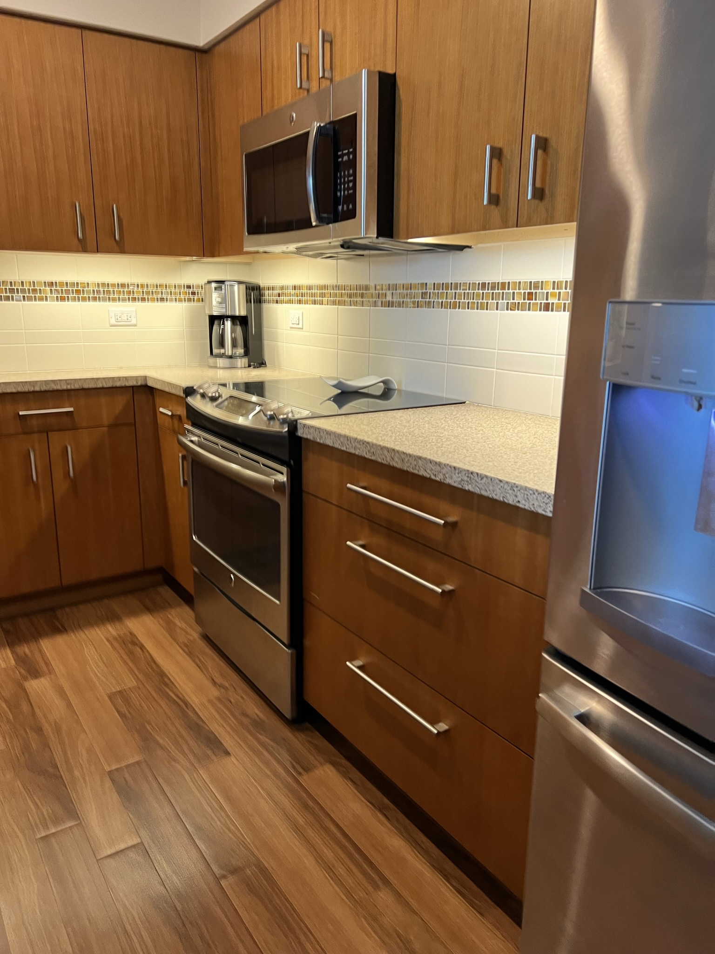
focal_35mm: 26
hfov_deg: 53.1
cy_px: 477
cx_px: 358
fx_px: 716
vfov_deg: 67.3
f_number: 1.5
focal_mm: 5.7
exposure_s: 1/60
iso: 160
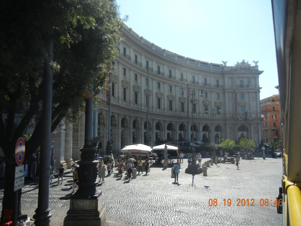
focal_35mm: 30
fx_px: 261
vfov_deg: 46.8
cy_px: 113
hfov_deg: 60.0
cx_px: 150
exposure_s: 1/307
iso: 160
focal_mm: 5.4
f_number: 7
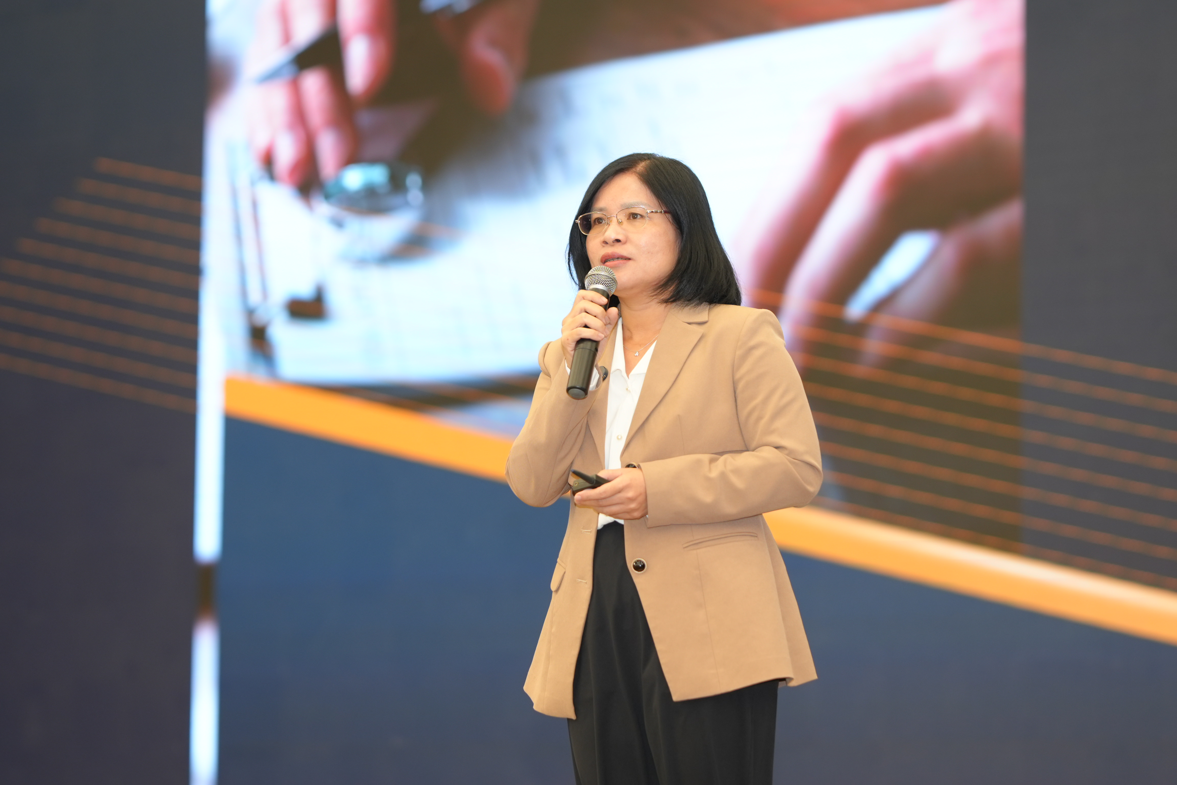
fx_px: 4152
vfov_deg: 10.8
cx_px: 588
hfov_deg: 16.1
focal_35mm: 127
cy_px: 392
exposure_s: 1/100
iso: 250
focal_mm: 85
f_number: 1.8
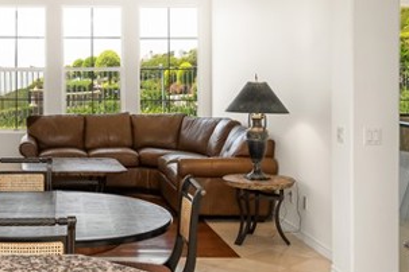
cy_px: 83
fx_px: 633
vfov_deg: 24.2
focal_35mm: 56
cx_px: 55
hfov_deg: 34.2
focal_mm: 16.5
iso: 100
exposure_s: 1/30
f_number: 6.3
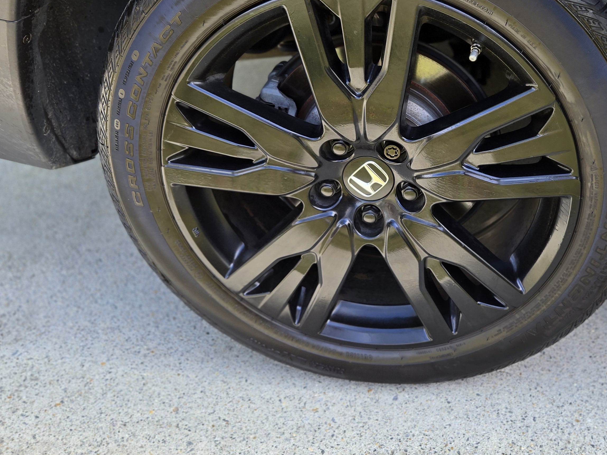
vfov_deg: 35.4
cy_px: 128
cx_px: 393
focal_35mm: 40
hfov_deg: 46.2
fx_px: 701
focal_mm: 5.4
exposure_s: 1/120
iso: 25
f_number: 1.8
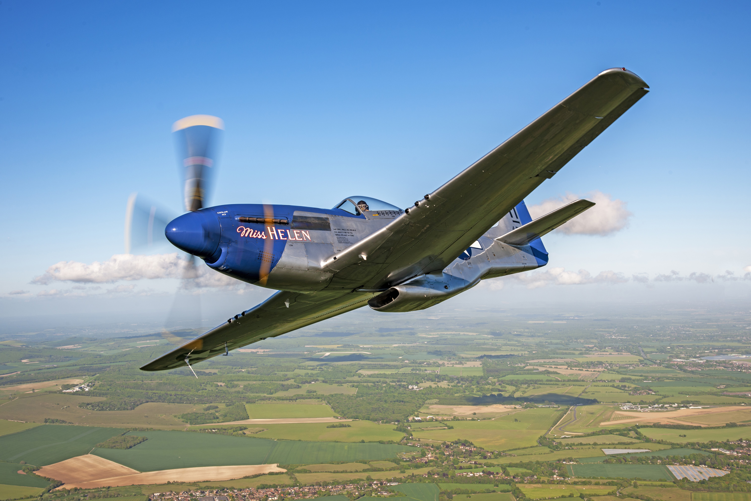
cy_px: 250
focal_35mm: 50
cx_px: 376
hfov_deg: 39.6
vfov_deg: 27.0
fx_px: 1043
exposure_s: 1/200
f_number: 10
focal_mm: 50
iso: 100
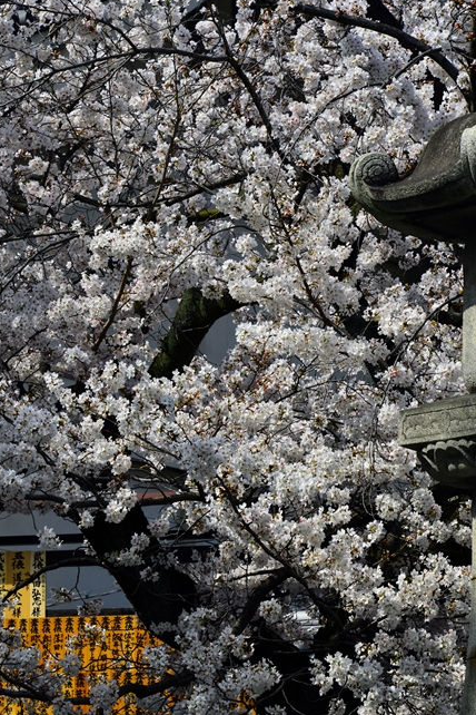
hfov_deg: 7.3
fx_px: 3709
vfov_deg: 11.0
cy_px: 433
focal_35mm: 187
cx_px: 240
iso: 400
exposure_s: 1/500
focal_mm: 150
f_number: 11
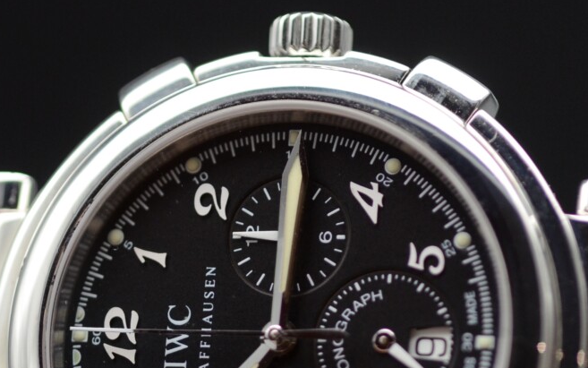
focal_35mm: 195
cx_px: 299
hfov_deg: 10.7
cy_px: 367
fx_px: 3126
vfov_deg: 6.7
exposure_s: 1/400
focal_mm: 60
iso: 800
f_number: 3.5
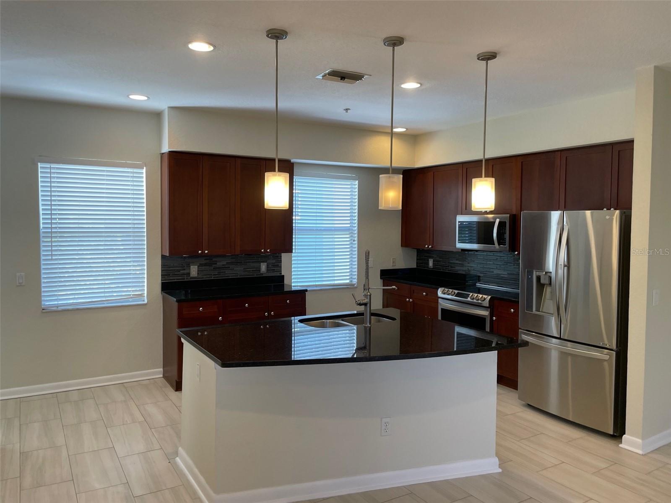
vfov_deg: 53.1
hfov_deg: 67.3
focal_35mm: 26
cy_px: 252
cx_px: 336
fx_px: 504
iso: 80
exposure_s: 1/120
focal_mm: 4.2
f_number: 1.6
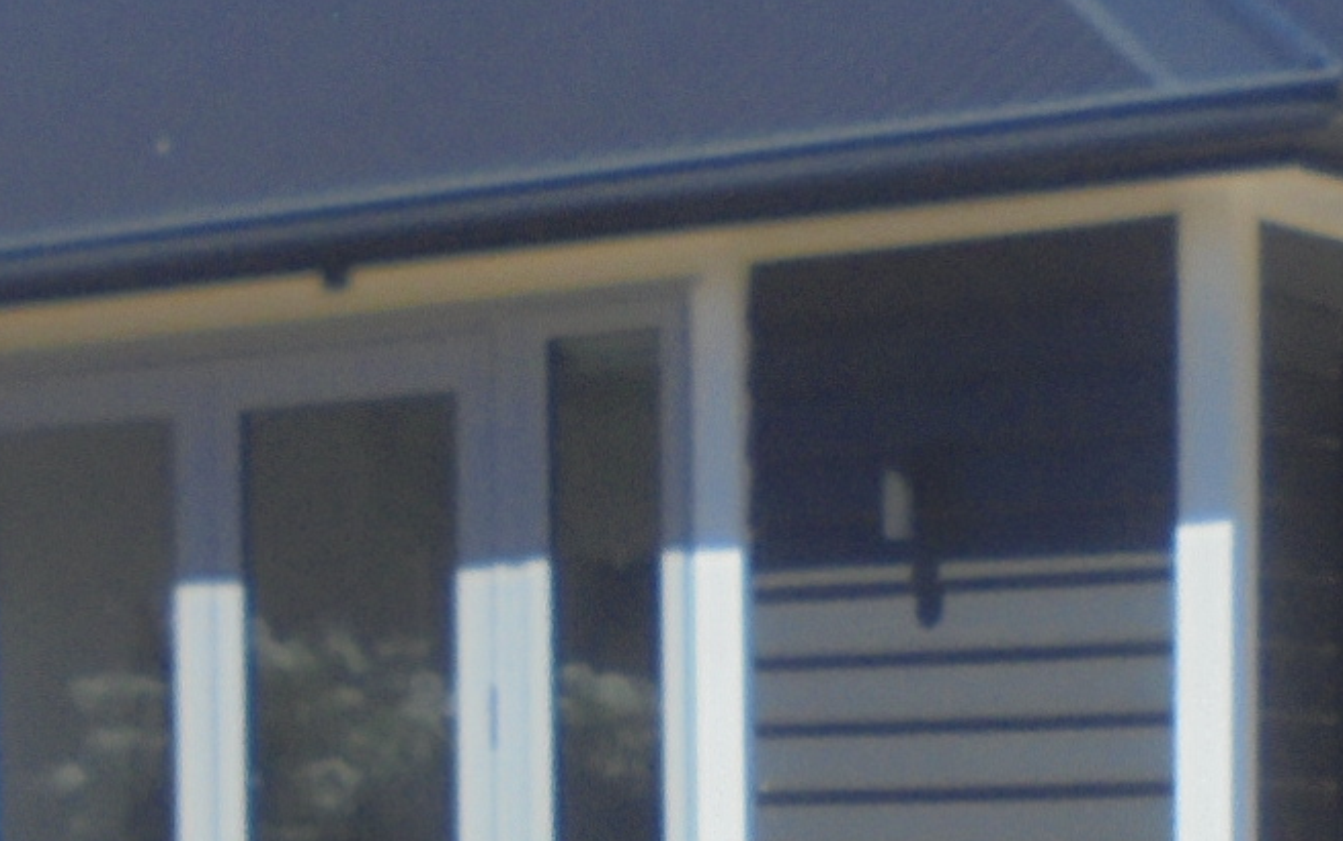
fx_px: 3991
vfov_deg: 11.7
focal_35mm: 109
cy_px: 1102
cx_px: 627
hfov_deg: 19.1
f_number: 11.5
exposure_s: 1/125
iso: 100
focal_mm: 4.6
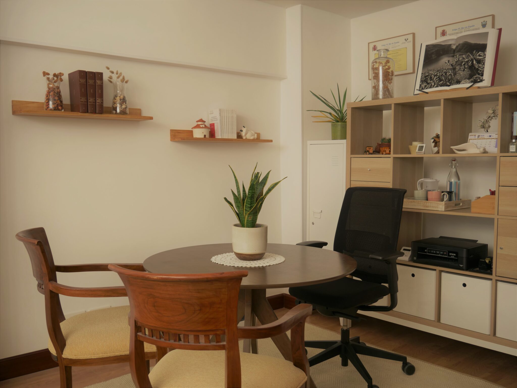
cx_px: 258
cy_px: 194
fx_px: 508
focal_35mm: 34
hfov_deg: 54.0
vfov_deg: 41.8
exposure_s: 1/30
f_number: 3.8
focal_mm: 17
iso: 100
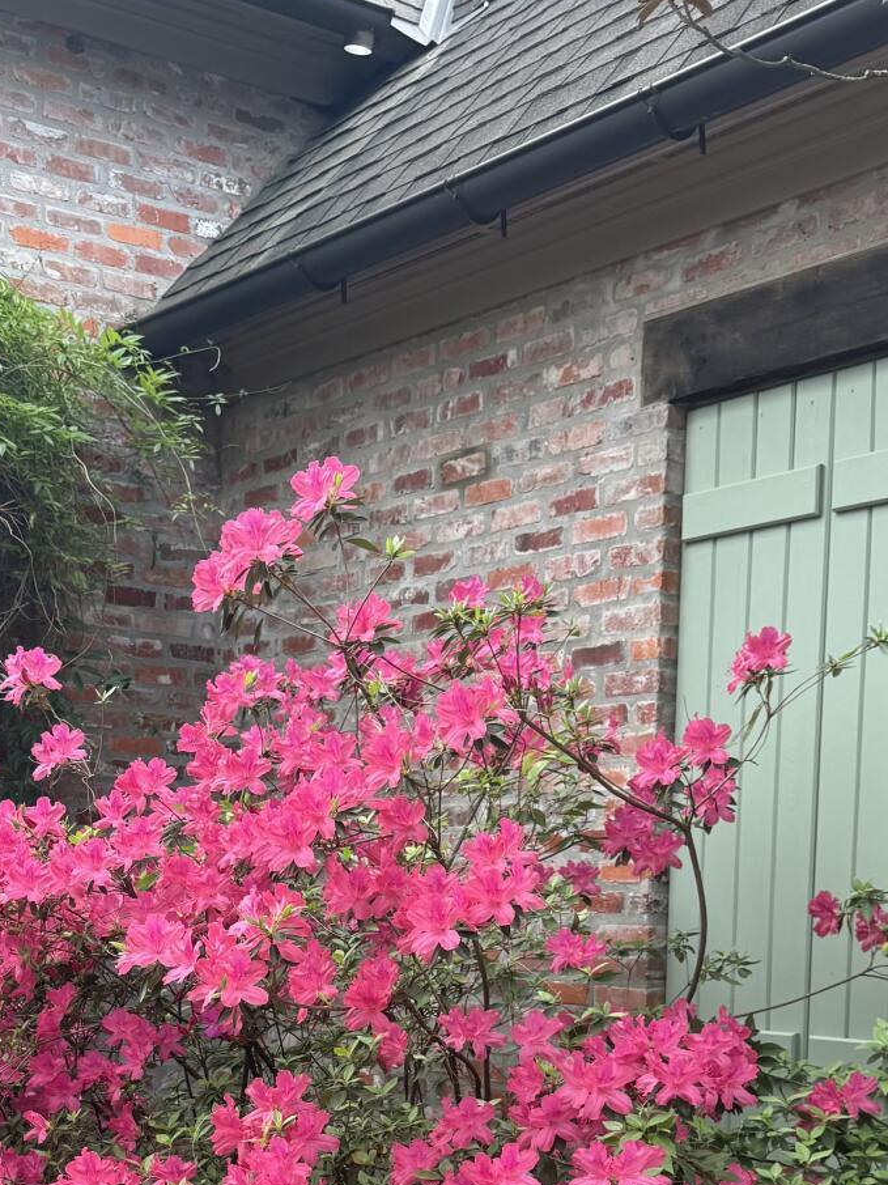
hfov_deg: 27.4
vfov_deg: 34.2
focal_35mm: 53
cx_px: 341
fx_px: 1814
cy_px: 1066
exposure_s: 1/374
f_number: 1.78
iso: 80
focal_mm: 6.76
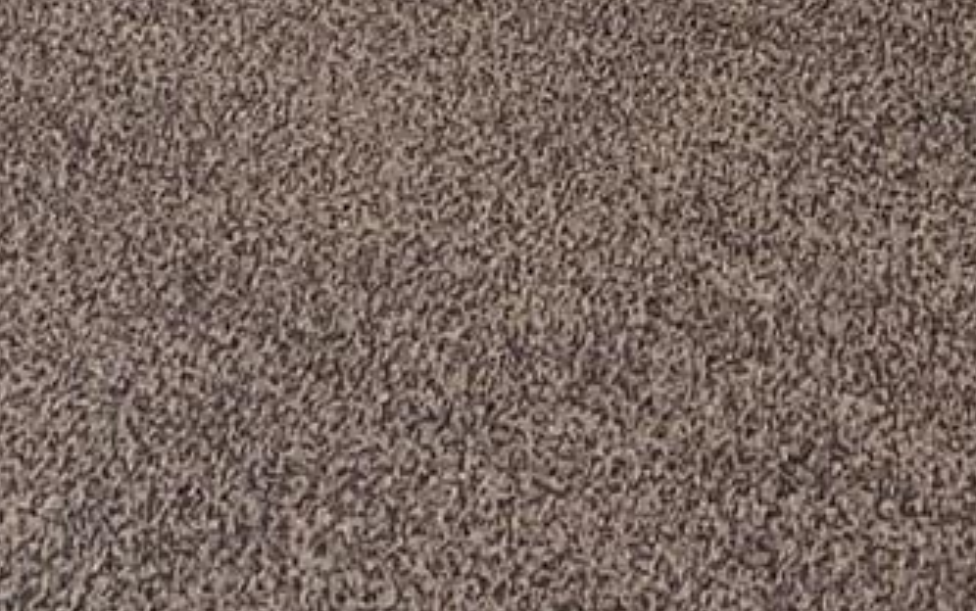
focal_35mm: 170
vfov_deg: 7.0
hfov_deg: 12.1
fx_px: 4525
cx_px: 1105
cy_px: -1146
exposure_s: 1/60
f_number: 1.8
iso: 250
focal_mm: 4.25
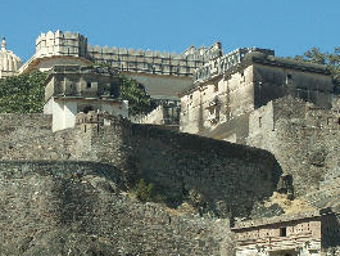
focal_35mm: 209
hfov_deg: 9.5
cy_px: 148
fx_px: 2054
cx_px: 164
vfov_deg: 7.1
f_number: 7.1
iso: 100
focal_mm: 25.75
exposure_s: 1/500
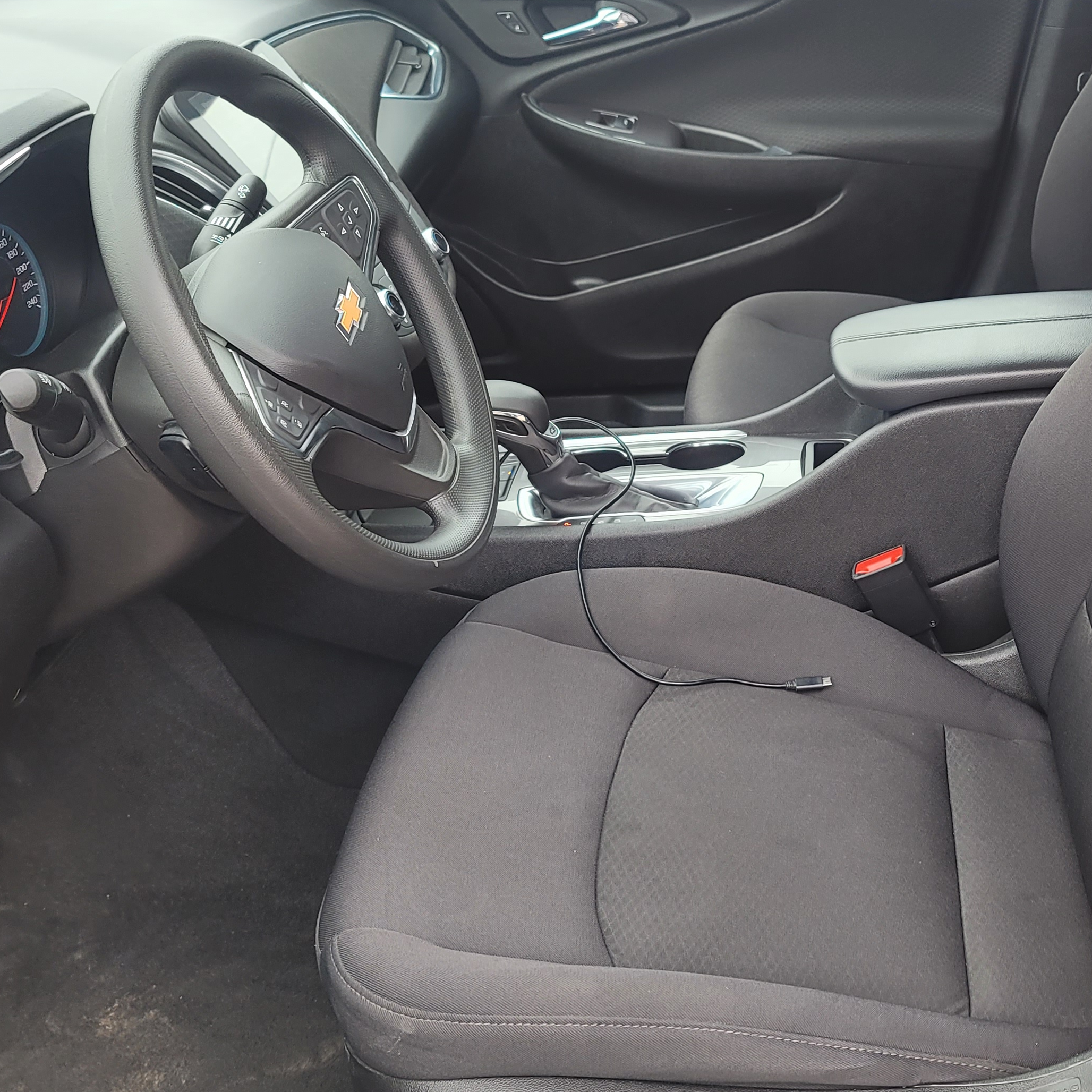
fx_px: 1535
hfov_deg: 38.7
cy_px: 389
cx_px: 726
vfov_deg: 38.8
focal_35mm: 43
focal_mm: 7
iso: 64
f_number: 1.8
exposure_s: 1/120
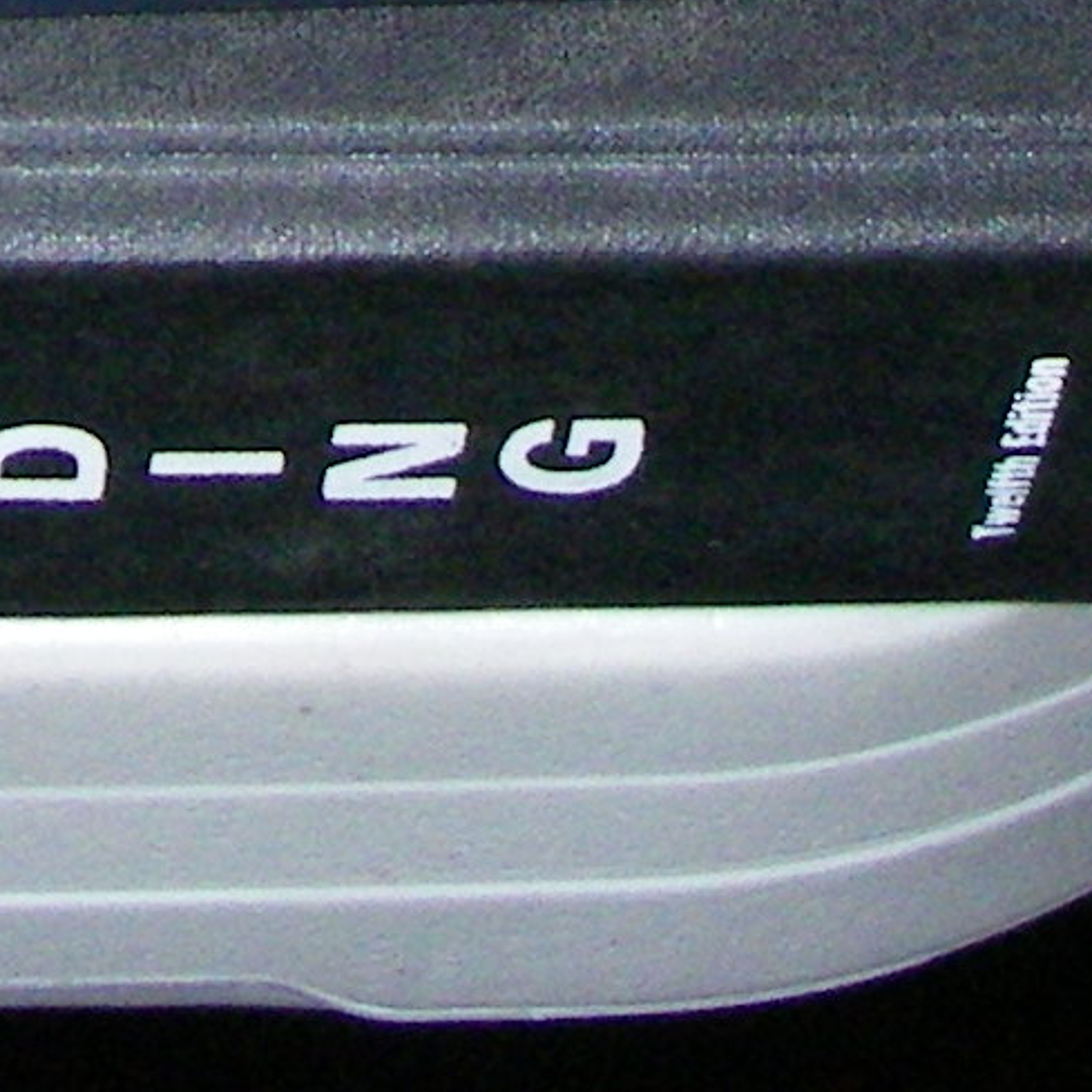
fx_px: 7531
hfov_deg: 8.3
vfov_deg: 7.8
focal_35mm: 211
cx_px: 89
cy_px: -1443
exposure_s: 1/50
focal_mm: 6.3
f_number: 3.3
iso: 400
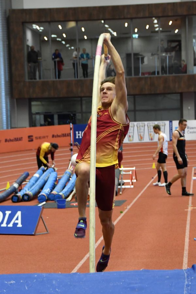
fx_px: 759
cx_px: 98
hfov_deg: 14.7
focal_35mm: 93
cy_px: 147
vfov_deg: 21.9
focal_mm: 62
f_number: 5
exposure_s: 1/200
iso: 2500
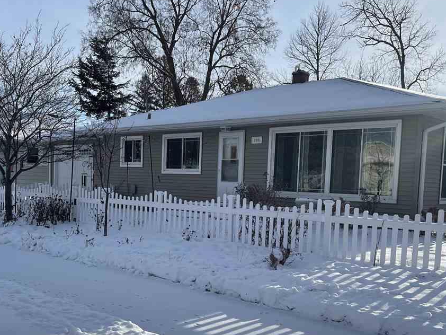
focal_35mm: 38
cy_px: 221
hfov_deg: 48.9
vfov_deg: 37.4
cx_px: 199
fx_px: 490
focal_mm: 5.1
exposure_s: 1/4902
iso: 32
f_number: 1.6
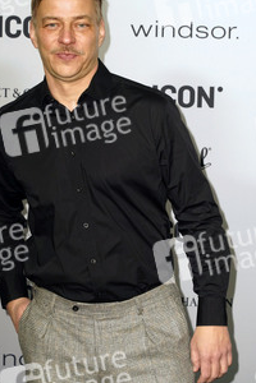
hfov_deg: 11.1
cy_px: 190
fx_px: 1323
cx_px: 102
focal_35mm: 124
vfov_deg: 16.5
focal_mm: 93
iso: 1600
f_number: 5.6
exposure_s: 1/160
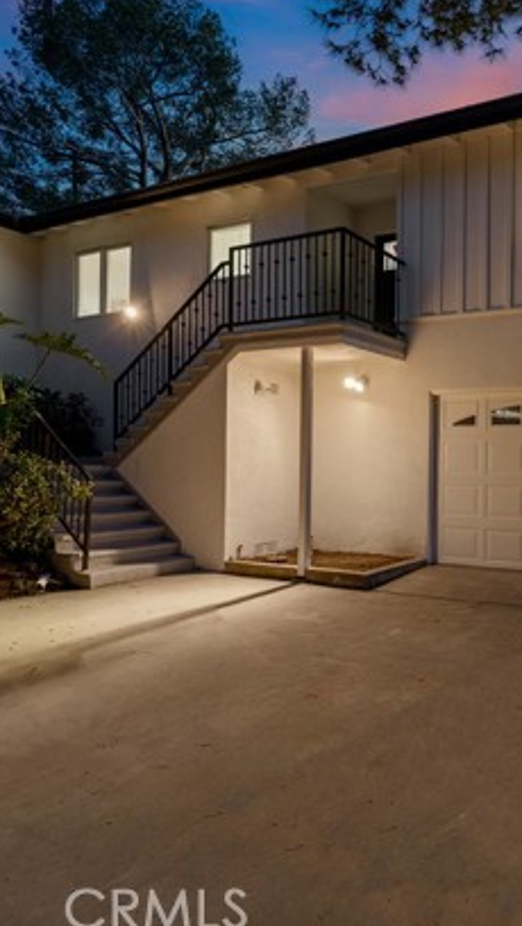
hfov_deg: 43.8
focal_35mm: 23
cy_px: 457
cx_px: 499
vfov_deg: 78.7
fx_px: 565
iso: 500
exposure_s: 1/4
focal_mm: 14
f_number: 4
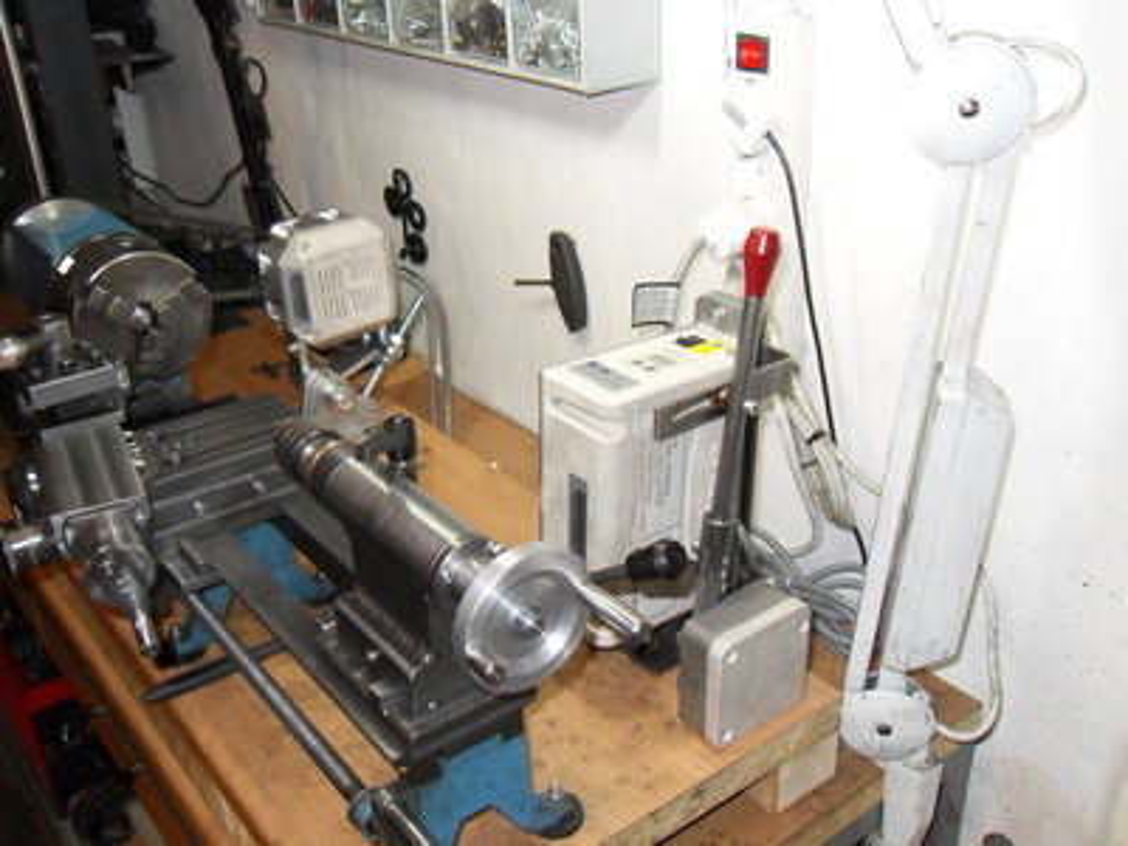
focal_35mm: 35
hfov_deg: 52.6
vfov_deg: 40.7
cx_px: 564
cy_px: 423
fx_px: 1141
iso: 400
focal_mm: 6.3
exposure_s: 1/45
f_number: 3.5
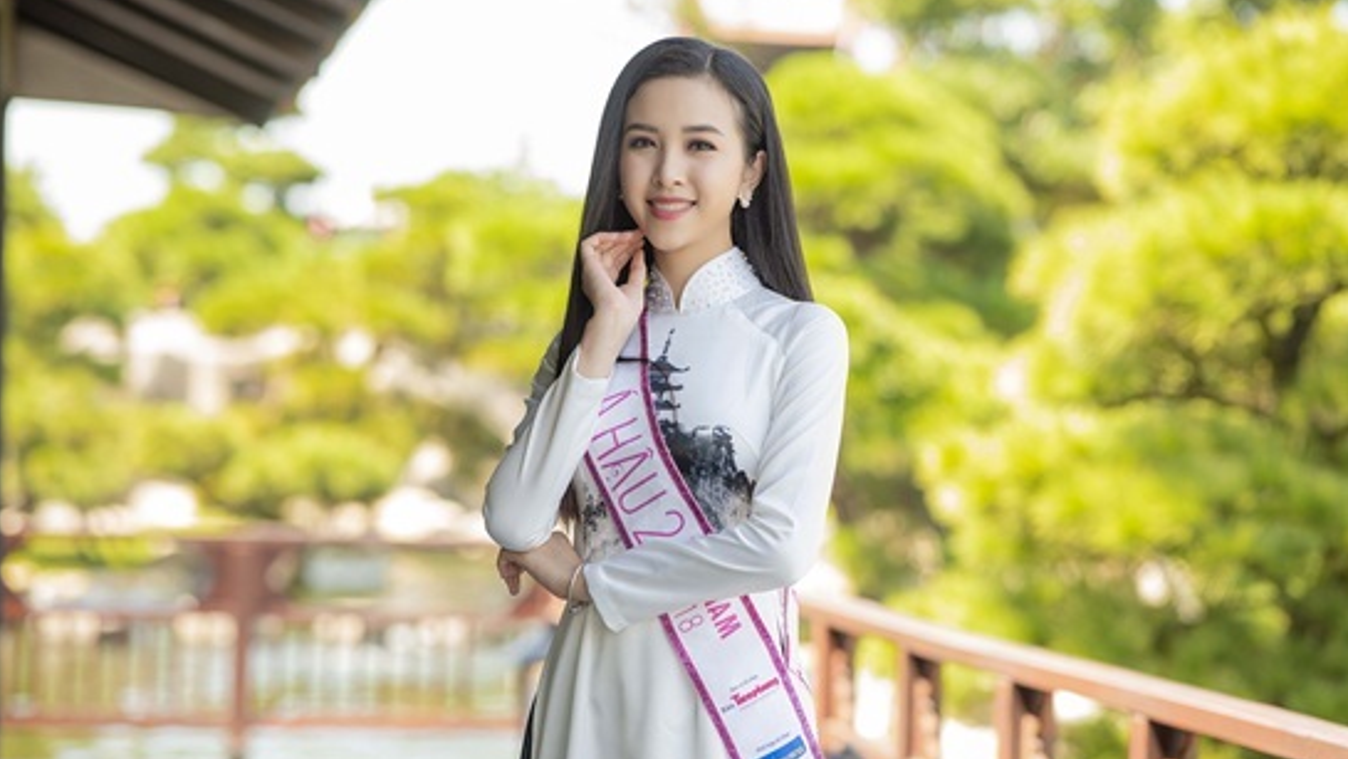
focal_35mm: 111
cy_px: 377
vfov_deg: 10.9
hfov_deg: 19.3
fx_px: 3969
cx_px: 675
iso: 160
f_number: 2.8
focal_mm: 105
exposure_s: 1/200
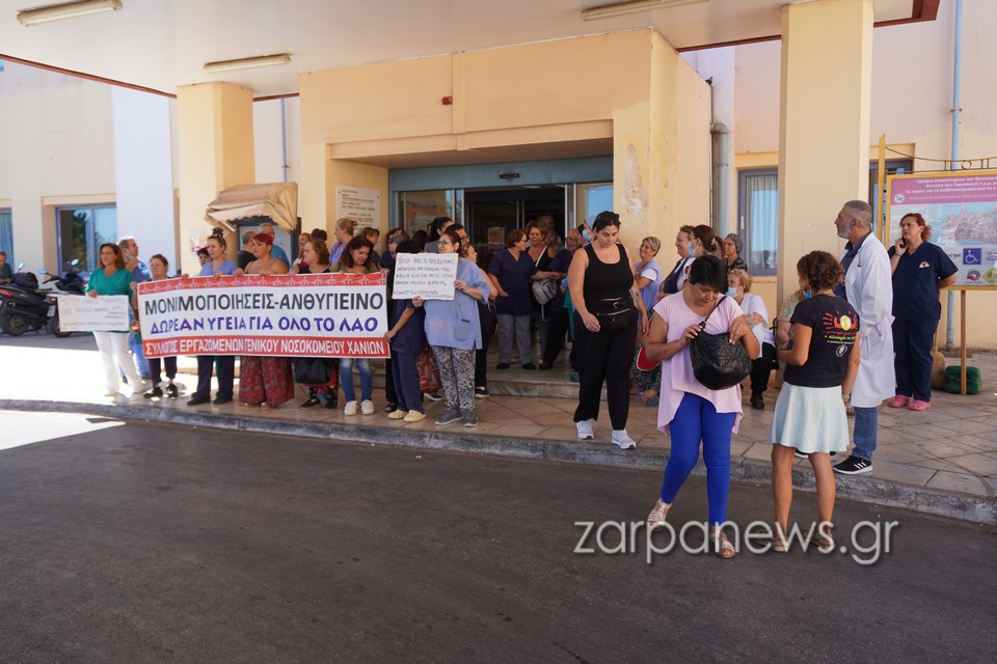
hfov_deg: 61.9
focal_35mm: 30
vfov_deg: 43.6
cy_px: 332
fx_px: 831
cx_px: 498
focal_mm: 20
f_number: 4.5
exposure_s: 1/200
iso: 100
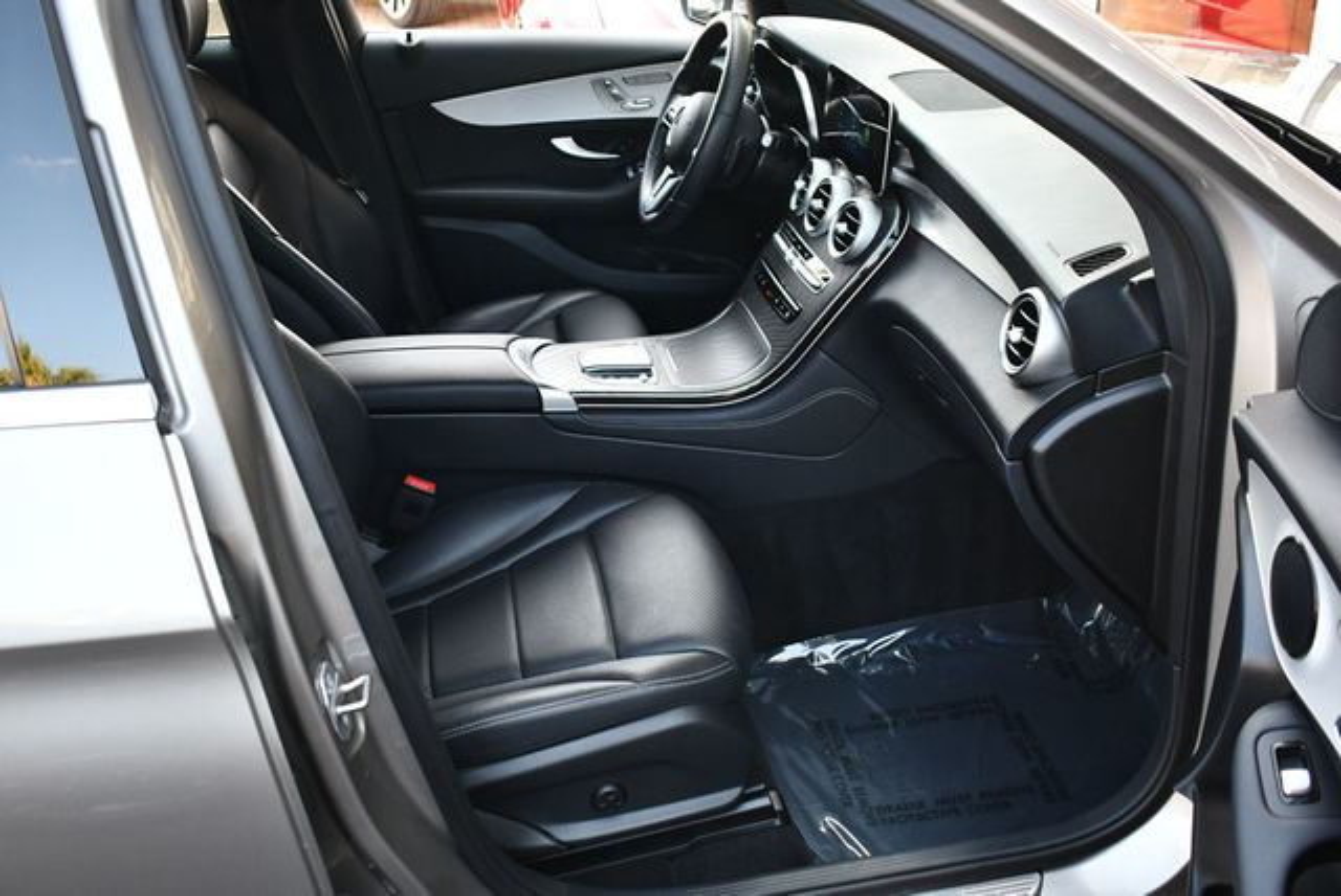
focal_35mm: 36
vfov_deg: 36.9
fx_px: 1342
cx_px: 670
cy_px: 448
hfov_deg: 53.1
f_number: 3.5
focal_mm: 18
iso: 800
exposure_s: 1/250
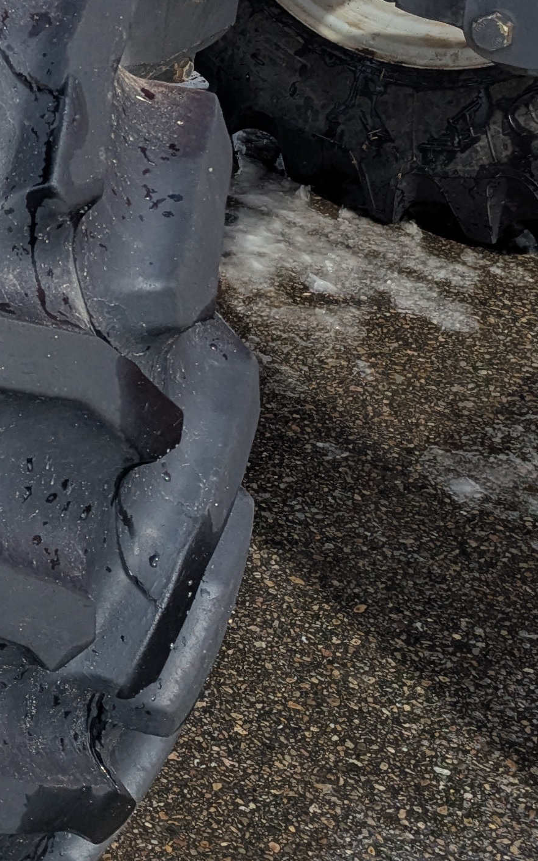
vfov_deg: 27.3
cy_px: 174
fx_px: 1736
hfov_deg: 15.6
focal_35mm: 74
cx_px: -364
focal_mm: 6.81
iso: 45
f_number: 1.85
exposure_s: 1/2020
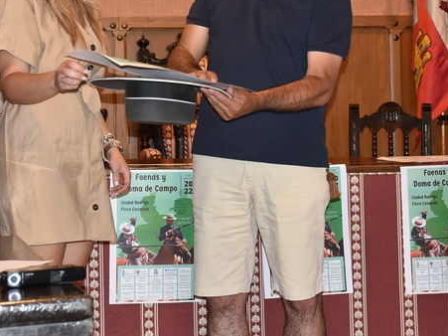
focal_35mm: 98
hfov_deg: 20.0
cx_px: 207
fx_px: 1268
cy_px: 70
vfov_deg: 15.0
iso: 800
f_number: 4.5
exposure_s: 1/80
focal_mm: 34
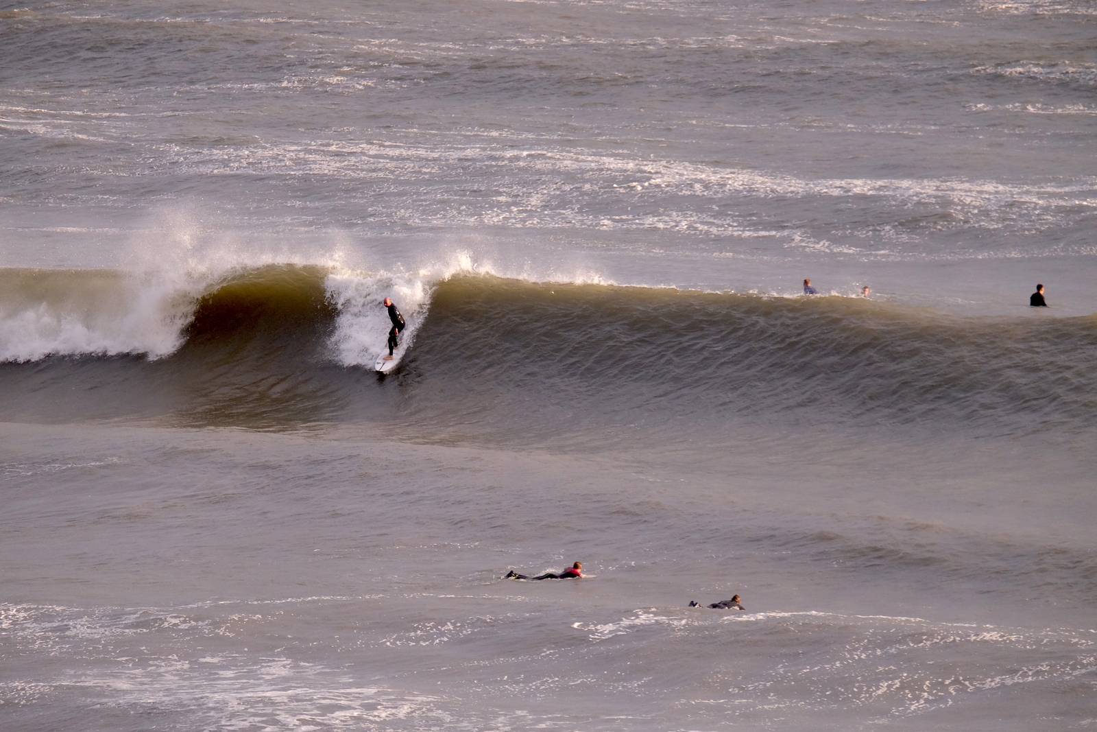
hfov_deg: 6.0
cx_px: 548
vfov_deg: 4.0
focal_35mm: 345
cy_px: 366
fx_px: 10513
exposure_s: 1/850
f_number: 6.7
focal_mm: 230
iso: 1250
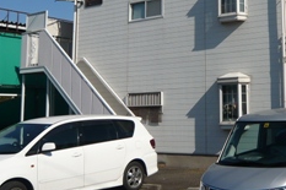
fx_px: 468
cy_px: 23
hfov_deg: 32.7
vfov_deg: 22.5
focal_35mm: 59
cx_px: 242
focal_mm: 4.6
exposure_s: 1/320
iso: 100
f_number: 8
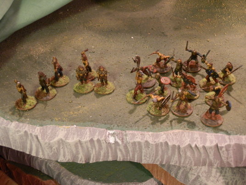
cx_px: 123
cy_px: 92
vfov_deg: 24.0
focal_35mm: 61
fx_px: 433
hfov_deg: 31.7
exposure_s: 1/8
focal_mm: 10.99
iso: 320
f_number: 3.7
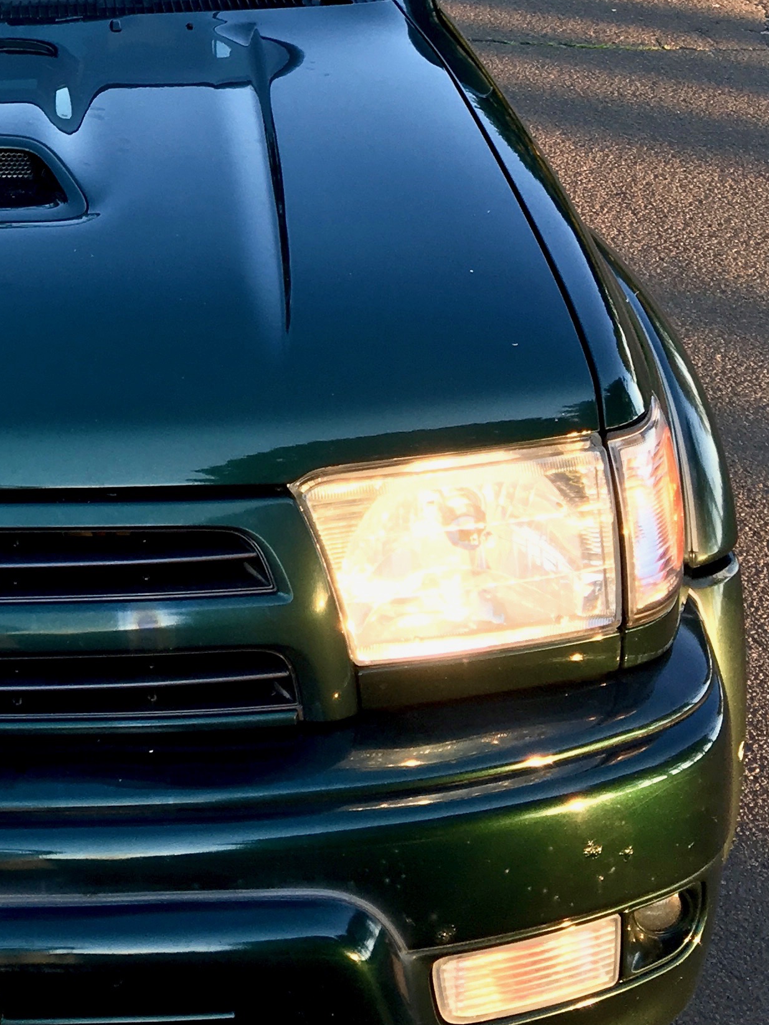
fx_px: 2103
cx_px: -89
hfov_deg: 19.8
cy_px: 35
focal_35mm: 71
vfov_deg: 26.2
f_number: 2.2
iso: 25
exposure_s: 1/60
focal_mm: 4.15
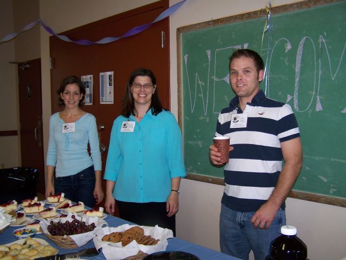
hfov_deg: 49.0
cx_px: 173
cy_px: 130
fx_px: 380
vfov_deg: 37.7
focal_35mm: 38
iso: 80
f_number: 2.8
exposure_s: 1/60
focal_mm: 6.3
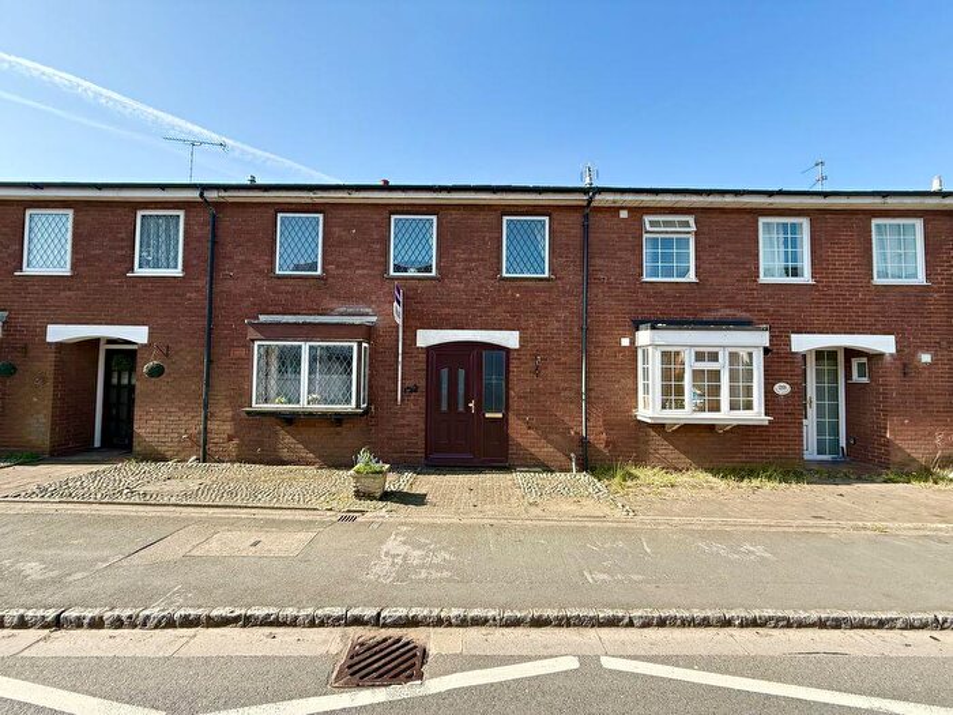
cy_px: 358
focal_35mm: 14
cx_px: 476
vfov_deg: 85.7
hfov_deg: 102.1
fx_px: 385
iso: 64
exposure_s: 1/631
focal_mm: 2.22
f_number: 2.2
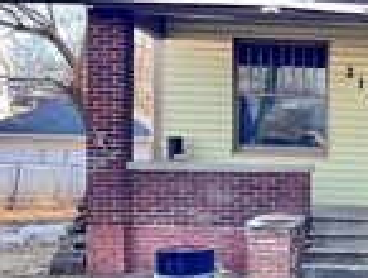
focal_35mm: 89
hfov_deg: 19.9
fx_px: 948
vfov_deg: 16.6
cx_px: 502
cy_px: 198
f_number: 1.5
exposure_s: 1/171
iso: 50
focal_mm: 5.7
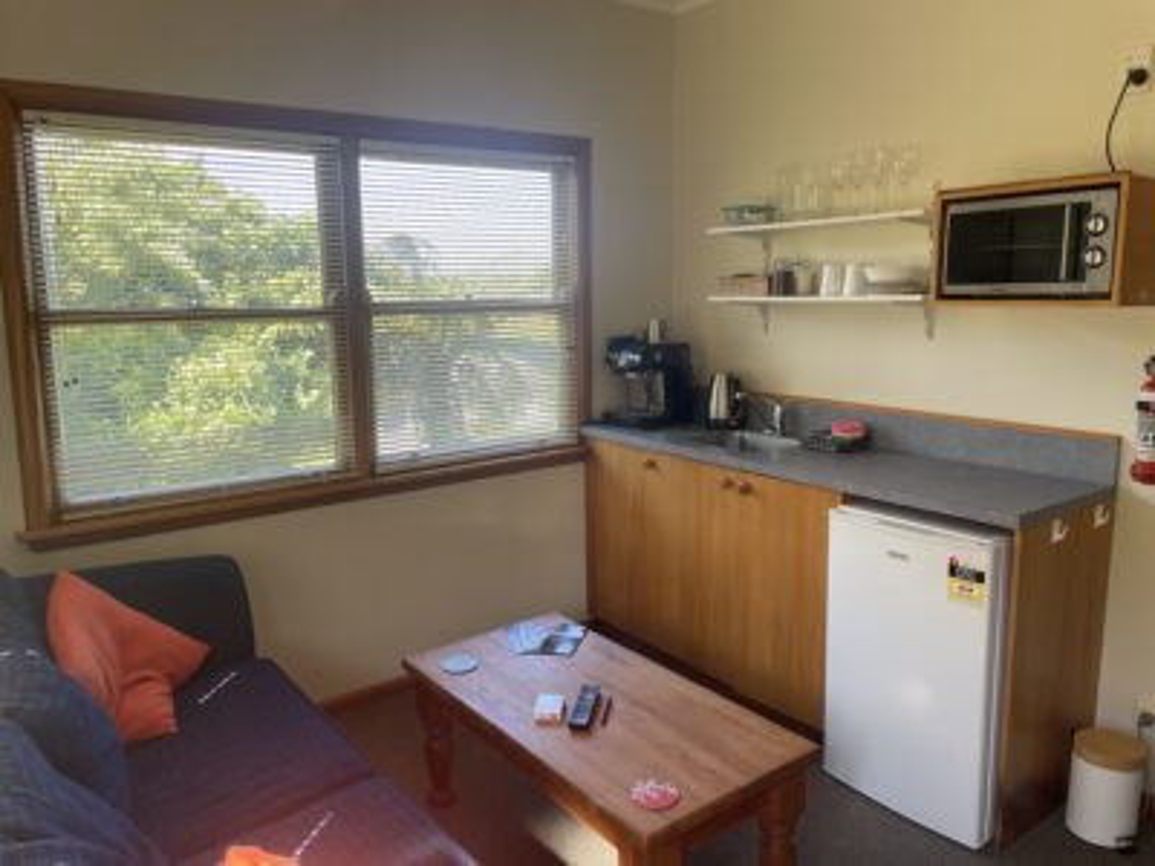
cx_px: 578
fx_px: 868
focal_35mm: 26
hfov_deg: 67.3
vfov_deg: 53.1
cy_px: 433
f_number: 1.6
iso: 50
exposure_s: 1/121
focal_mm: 4.2
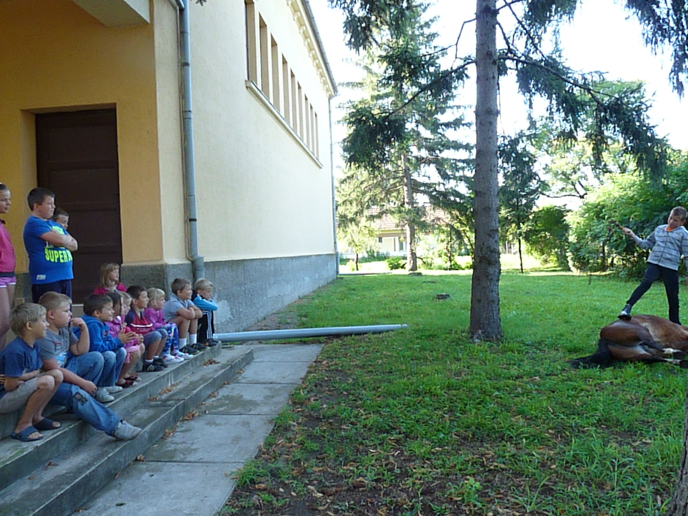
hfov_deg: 65.3
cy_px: 258
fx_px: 537
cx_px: 344
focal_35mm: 27
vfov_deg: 51.4
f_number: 4.5
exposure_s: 1/200
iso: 800
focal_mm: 4.8
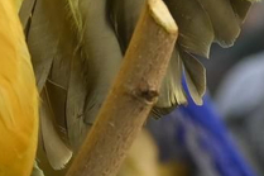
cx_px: 397
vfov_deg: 1.9
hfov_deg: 2.9
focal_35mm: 711
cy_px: 185
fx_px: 5210
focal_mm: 62
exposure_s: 1/500
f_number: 5.6
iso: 200
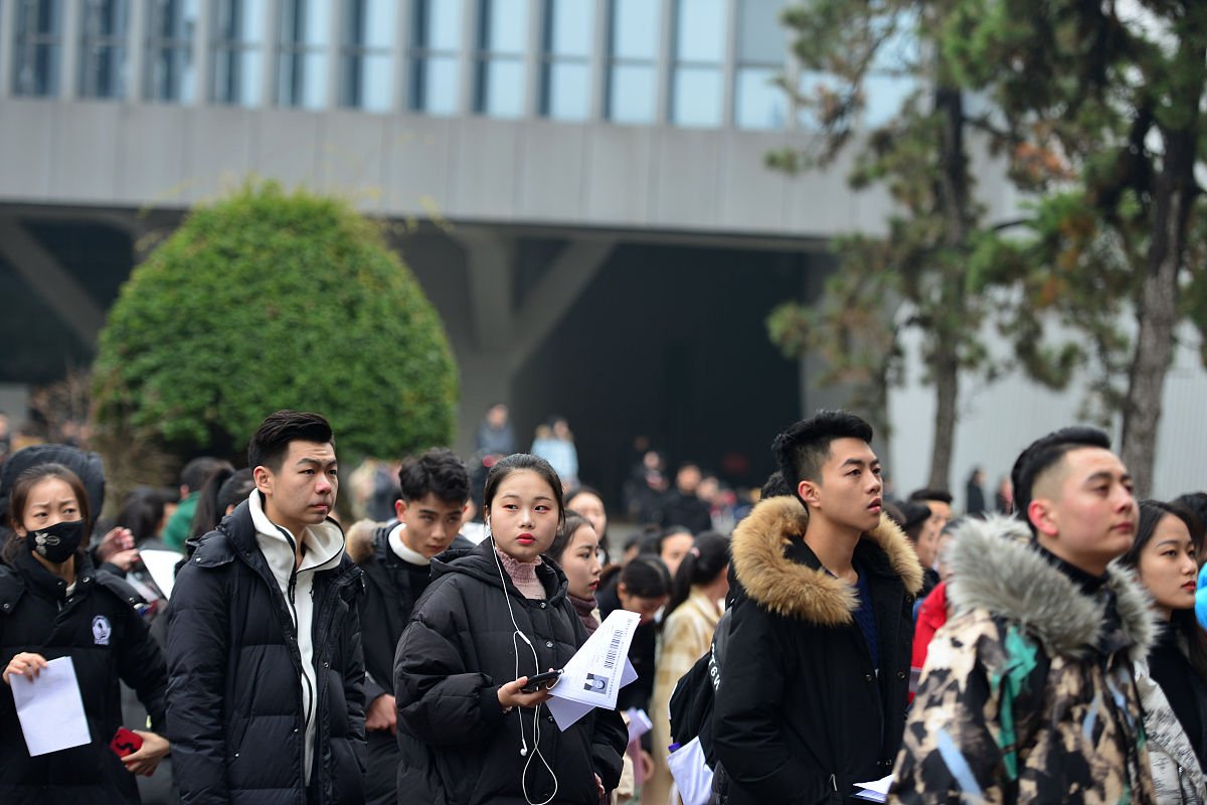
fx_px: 3755
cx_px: 604
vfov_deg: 12.2
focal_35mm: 112
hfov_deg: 18.3
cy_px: 402
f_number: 2.8
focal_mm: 112
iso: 200
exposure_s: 1/80
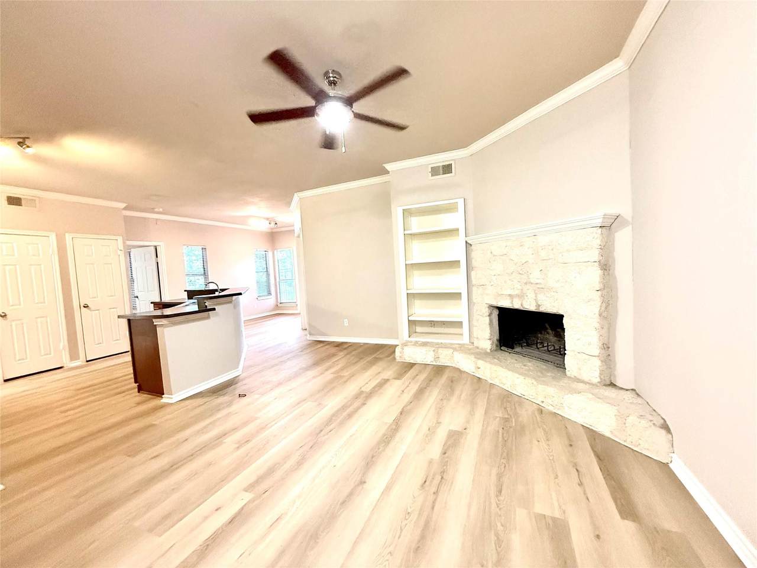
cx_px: 378
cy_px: 284
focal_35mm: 14
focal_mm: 2.22
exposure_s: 1/60
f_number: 2.2
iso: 800
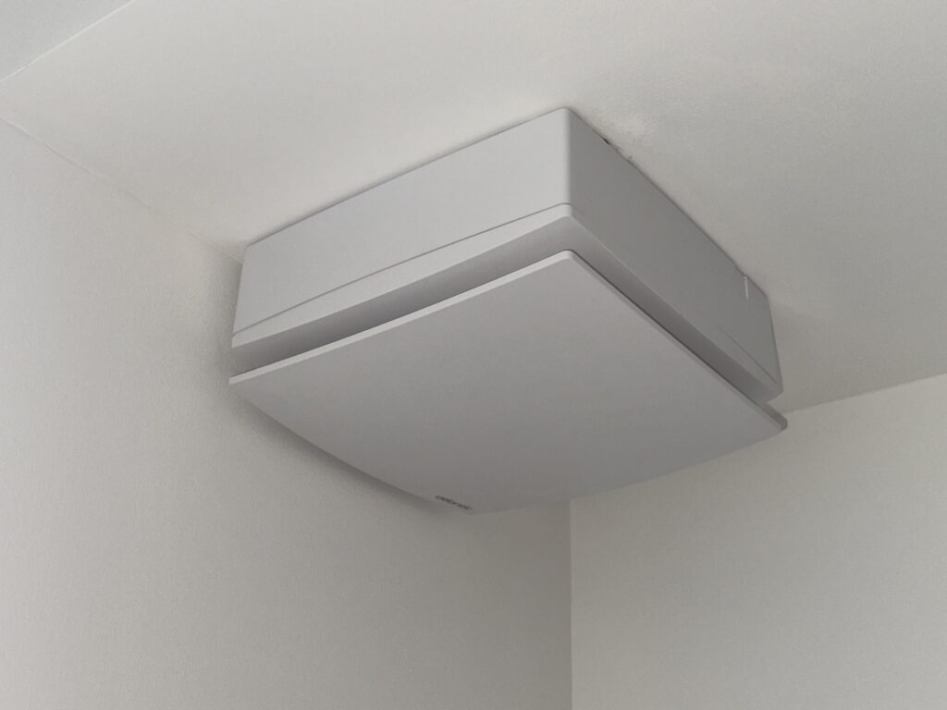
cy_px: 355
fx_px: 1313
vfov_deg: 30.3
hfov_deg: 39.7
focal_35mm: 48
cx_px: 474
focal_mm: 6.86
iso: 64
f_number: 1.78
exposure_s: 1/49
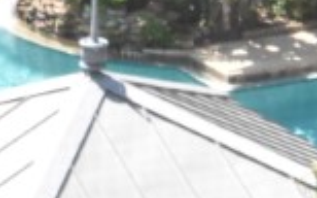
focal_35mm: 274
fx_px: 2365
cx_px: -39
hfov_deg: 7.6
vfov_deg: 4.7
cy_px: -111
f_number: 4.5
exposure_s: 1/1500
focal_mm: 24
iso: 800
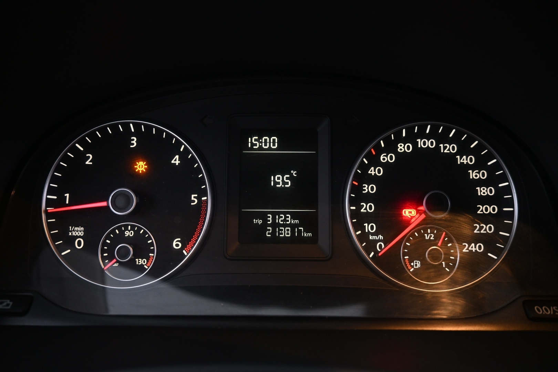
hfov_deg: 73.7
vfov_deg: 53.1
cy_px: 186
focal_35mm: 24
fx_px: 372
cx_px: 279
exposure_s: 1/25
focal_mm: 16
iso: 1250
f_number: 3.5
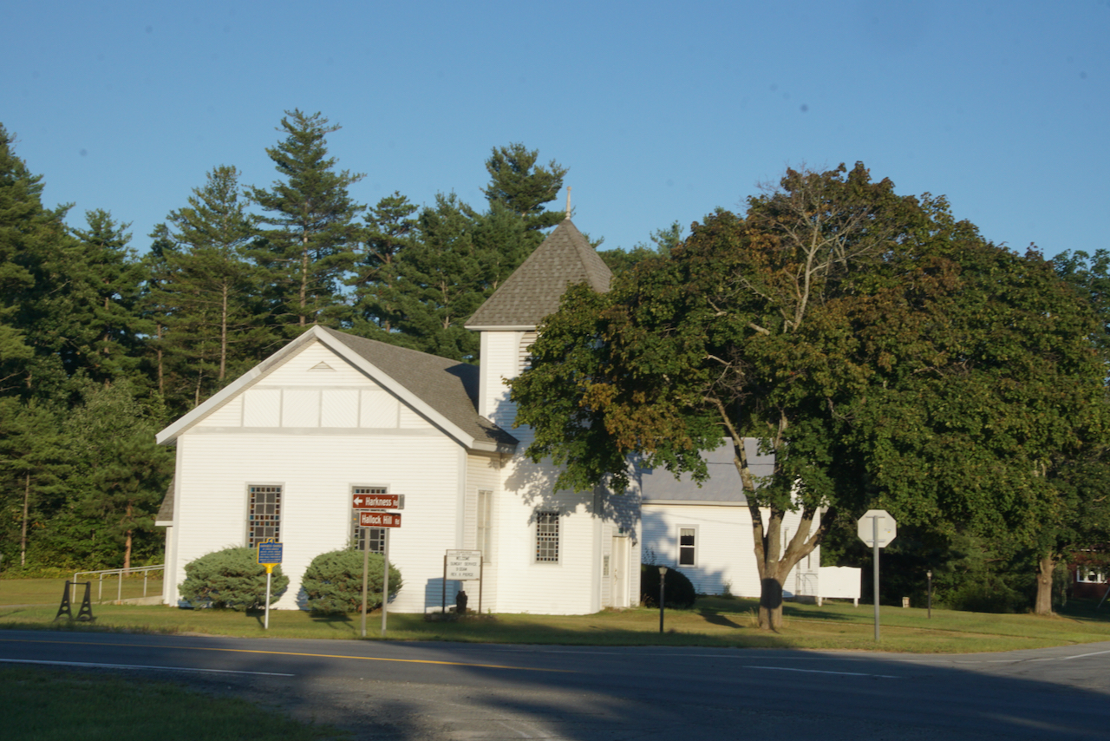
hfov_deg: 29.9
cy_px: 370
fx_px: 2082
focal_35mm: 68
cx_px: 555
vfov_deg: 20.2
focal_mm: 45
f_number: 20
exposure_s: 1/80
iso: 250
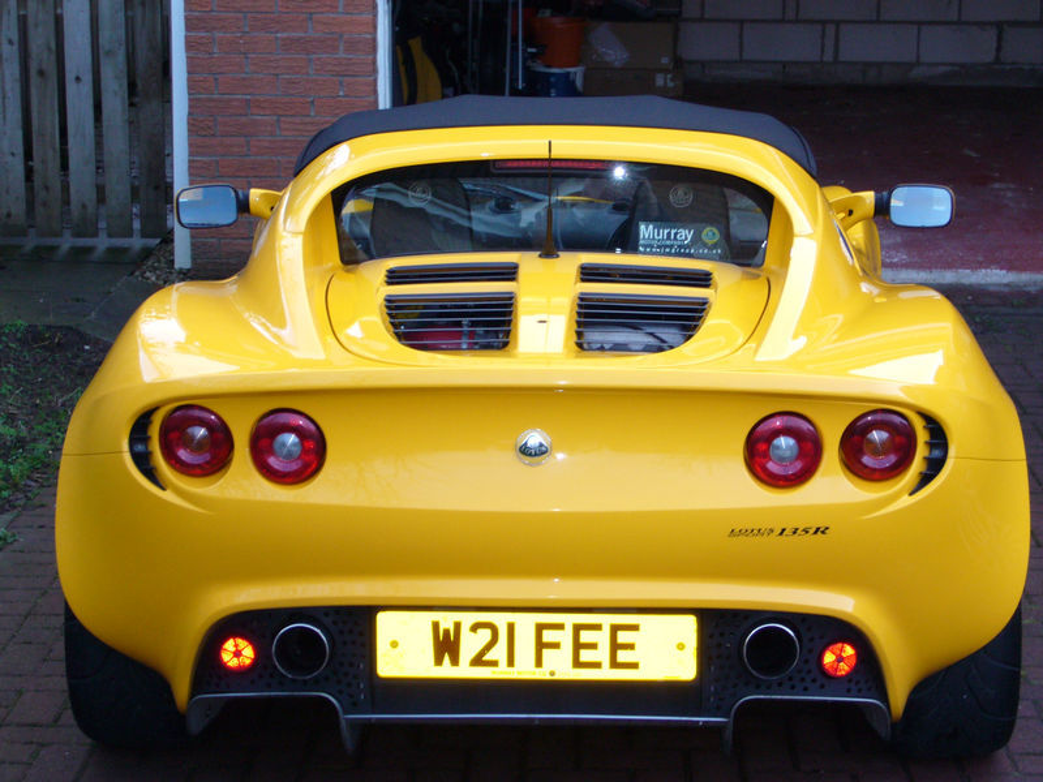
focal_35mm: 93
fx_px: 2802
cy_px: 391
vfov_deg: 15.9
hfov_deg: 21.1
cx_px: 522
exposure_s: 1/30
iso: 125
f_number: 4.6
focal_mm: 15.4
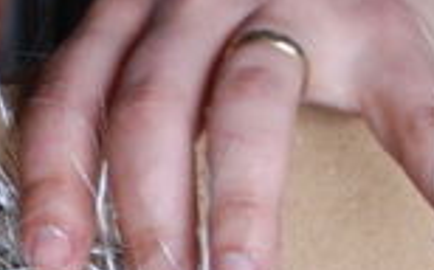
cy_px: 591
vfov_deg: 3.7
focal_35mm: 348
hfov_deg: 5.9
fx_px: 4114
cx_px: -361
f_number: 5.6
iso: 800
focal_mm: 55
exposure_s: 1/25
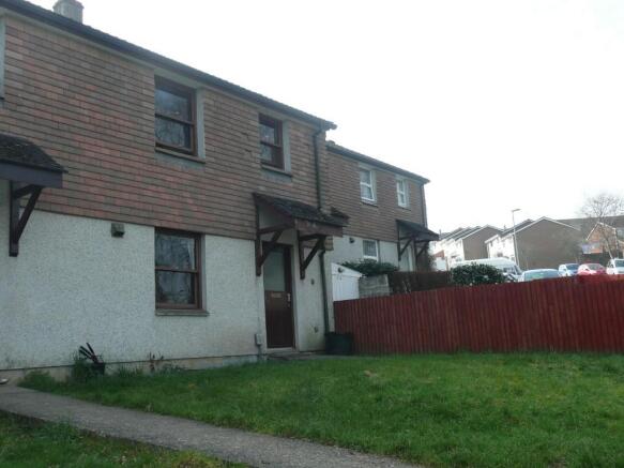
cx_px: 312
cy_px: 234
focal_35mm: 34
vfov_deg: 41.8
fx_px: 613
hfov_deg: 54.0
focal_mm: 5.5
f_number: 3.6
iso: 100
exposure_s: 1/400
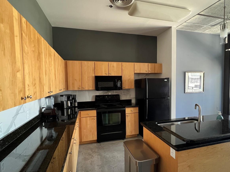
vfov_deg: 71.5
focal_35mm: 18
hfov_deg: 87.6
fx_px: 120
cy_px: 90
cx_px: 123
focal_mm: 1.57
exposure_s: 1/60
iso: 500
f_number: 1.8
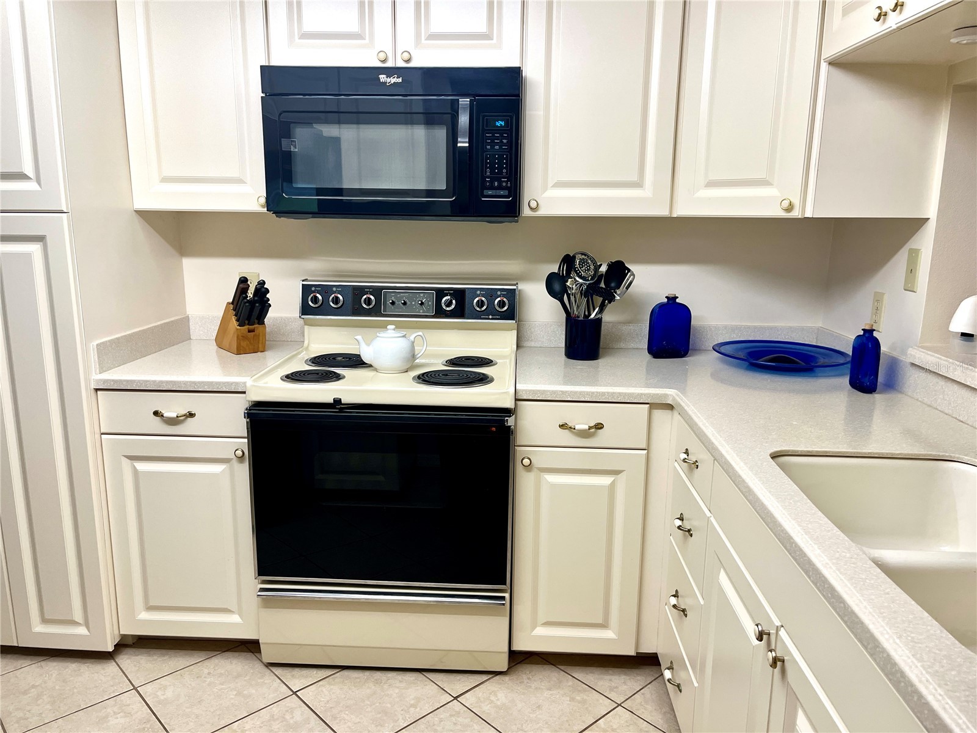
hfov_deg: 67.3
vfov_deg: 53.1
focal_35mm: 26
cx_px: 488
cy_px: 366
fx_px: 734
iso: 100
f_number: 1.6
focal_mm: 5.1
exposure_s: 1/120
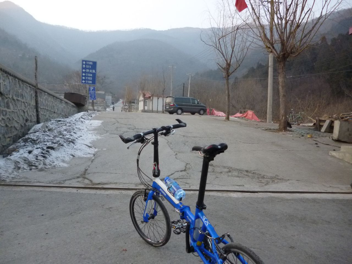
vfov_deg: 49.7
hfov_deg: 63.4
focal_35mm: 28
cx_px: 176
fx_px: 285
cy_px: 132
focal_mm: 5
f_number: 3.1
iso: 400
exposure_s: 1/400
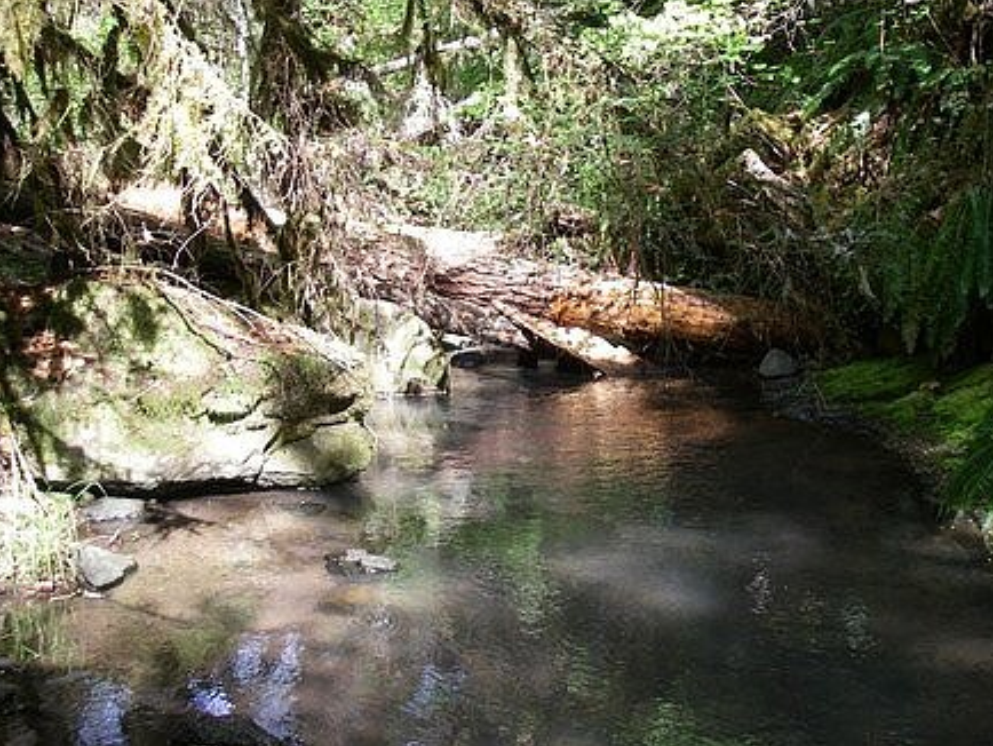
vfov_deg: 34.4
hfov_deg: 44.7
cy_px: 357
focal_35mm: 42
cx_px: 533
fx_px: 1205
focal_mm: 6.3
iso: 64
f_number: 3.3
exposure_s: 1/60
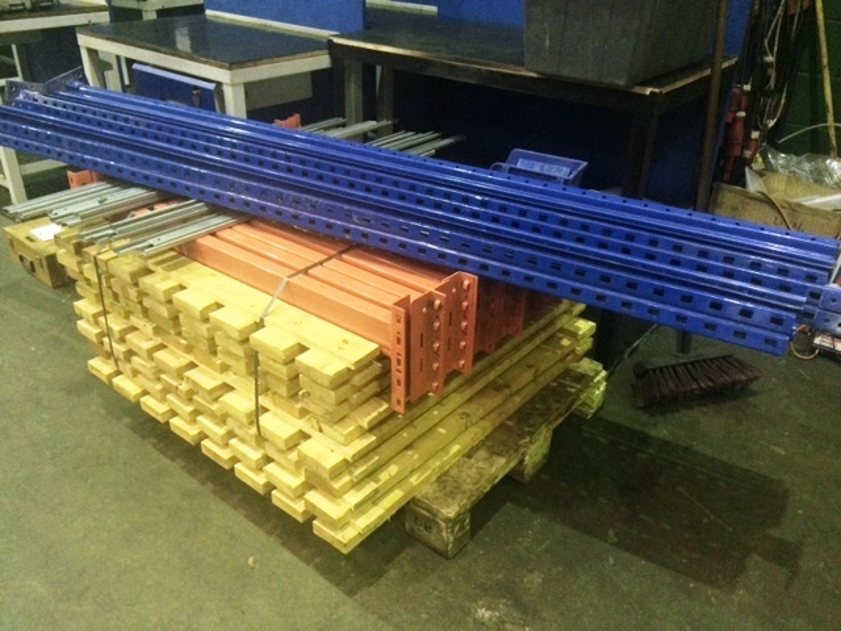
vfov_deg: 48.2
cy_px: 316
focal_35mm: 29
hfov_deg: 61.7
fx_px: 705
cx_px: 420
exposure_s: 1/17
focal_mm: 4.15
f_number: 2.2
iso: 320
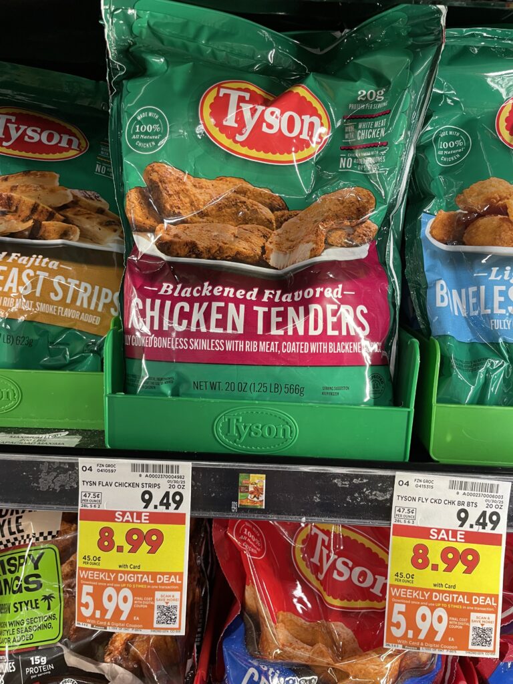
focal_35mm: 26
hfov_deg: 53.1
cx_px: 256
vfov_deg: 67.3
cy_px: 342
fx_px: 514
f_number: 1.6
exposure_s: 1/85
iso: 125
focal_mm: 4.2
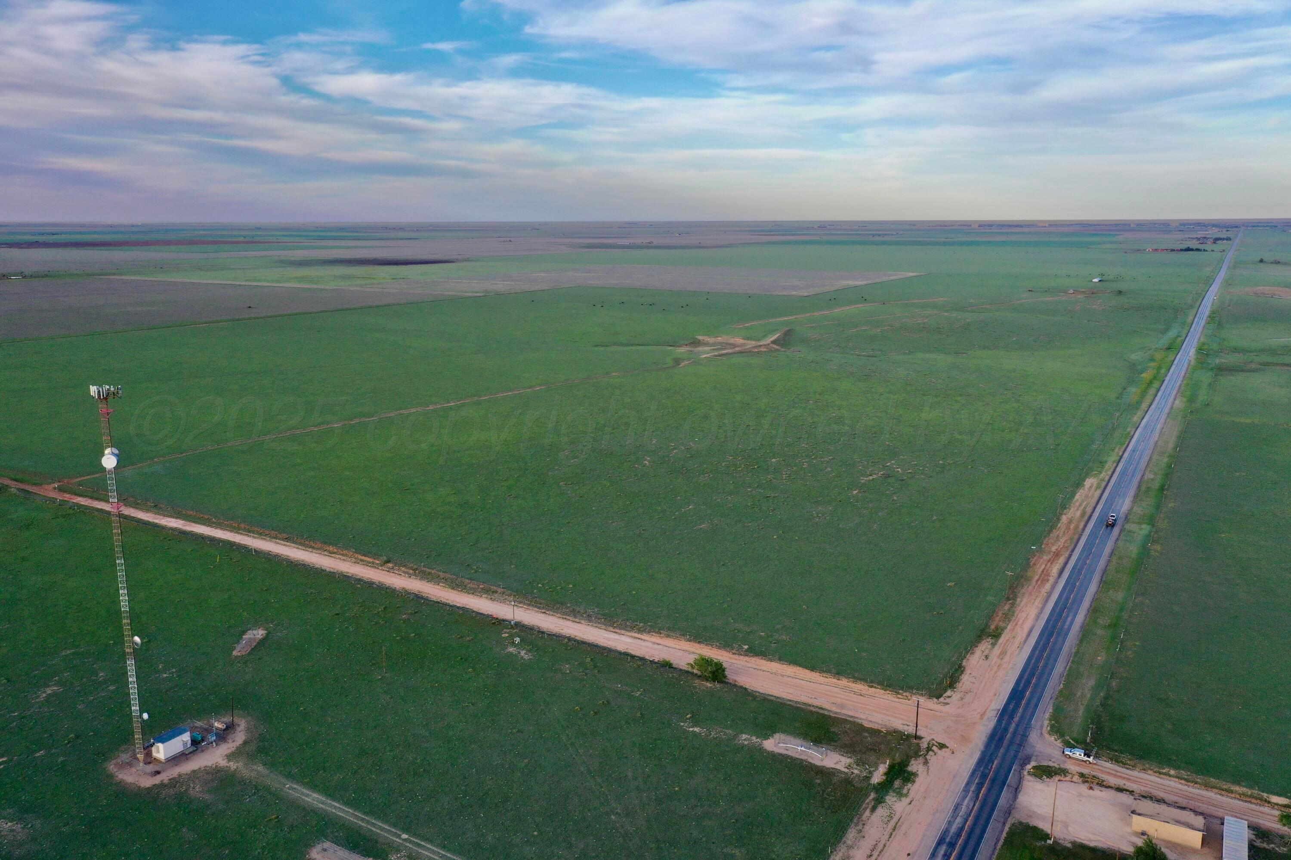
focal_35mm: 28
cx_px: 646
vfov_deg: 46.4
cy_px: 430
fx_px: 1004
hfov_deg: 65.5
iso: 100
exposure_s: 1/100
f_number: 6.3
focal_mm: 10.26
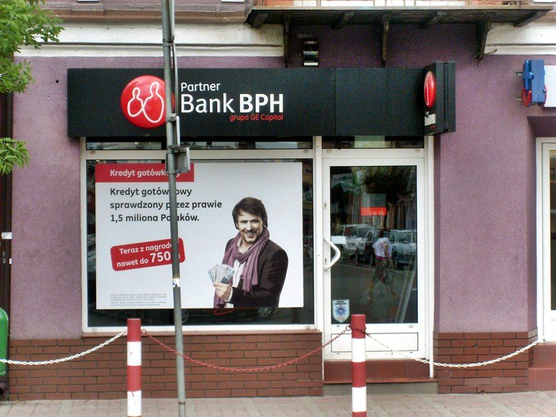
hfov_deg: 17.3
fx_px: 1831
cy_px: 208
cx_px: 278
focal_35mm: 114
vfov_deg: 13.0
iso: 80
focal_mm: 18.9
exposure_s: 1/180
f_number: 5.6
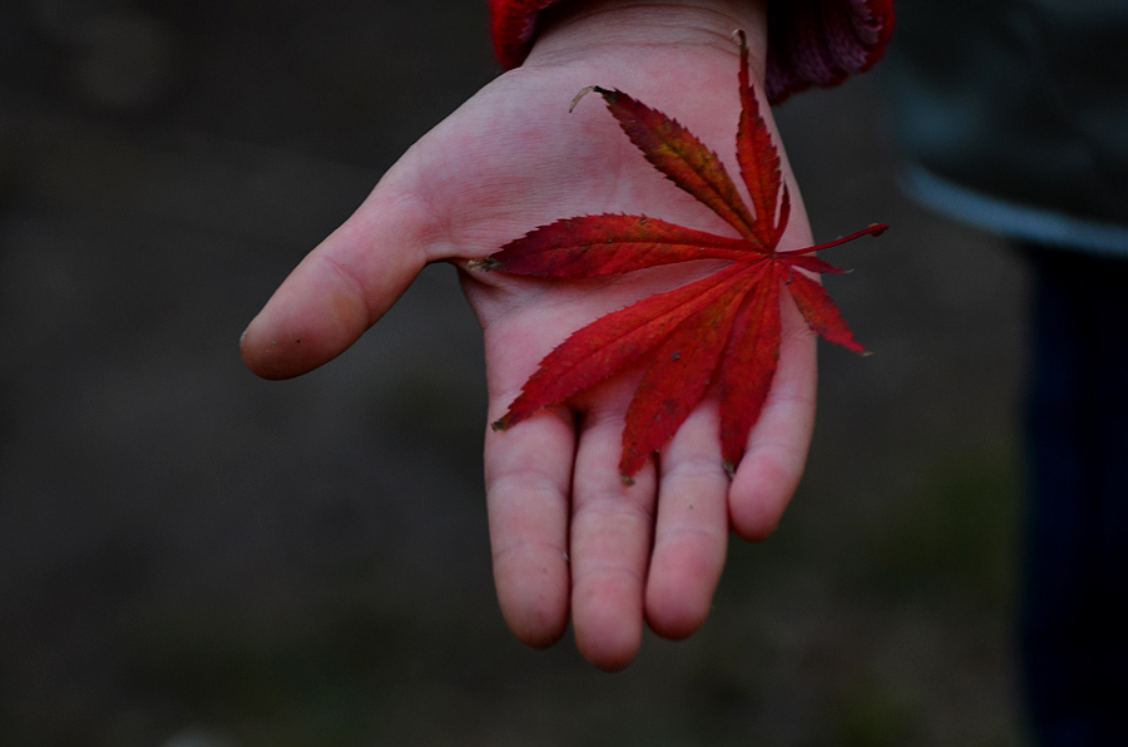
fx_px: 8911
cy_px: 374
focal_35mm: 285
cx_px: 564
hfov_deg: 7.2
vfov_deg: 4.8
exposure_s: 1/60
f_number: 5.3
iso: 320
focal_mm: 190
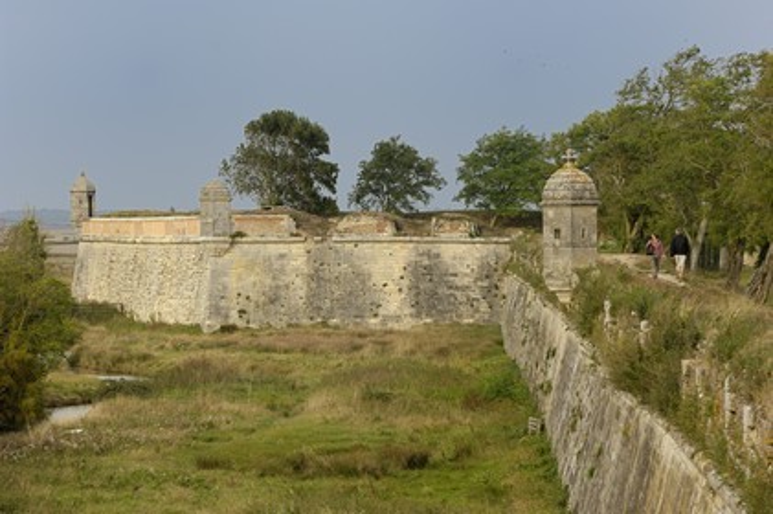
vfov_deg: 7.6
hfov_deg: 11.4
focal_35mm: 180
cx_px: 386
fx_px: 3862
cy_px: 257
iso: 100
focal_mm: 120
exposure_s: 1/160
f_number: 6
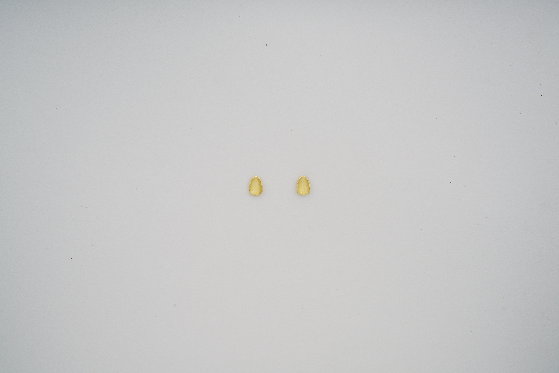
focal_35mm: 50
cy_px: 186
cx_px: 280
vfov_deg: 27.0
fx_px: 776
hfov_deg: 39.6
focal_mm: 50
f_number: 13
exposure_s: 1/160
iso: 80
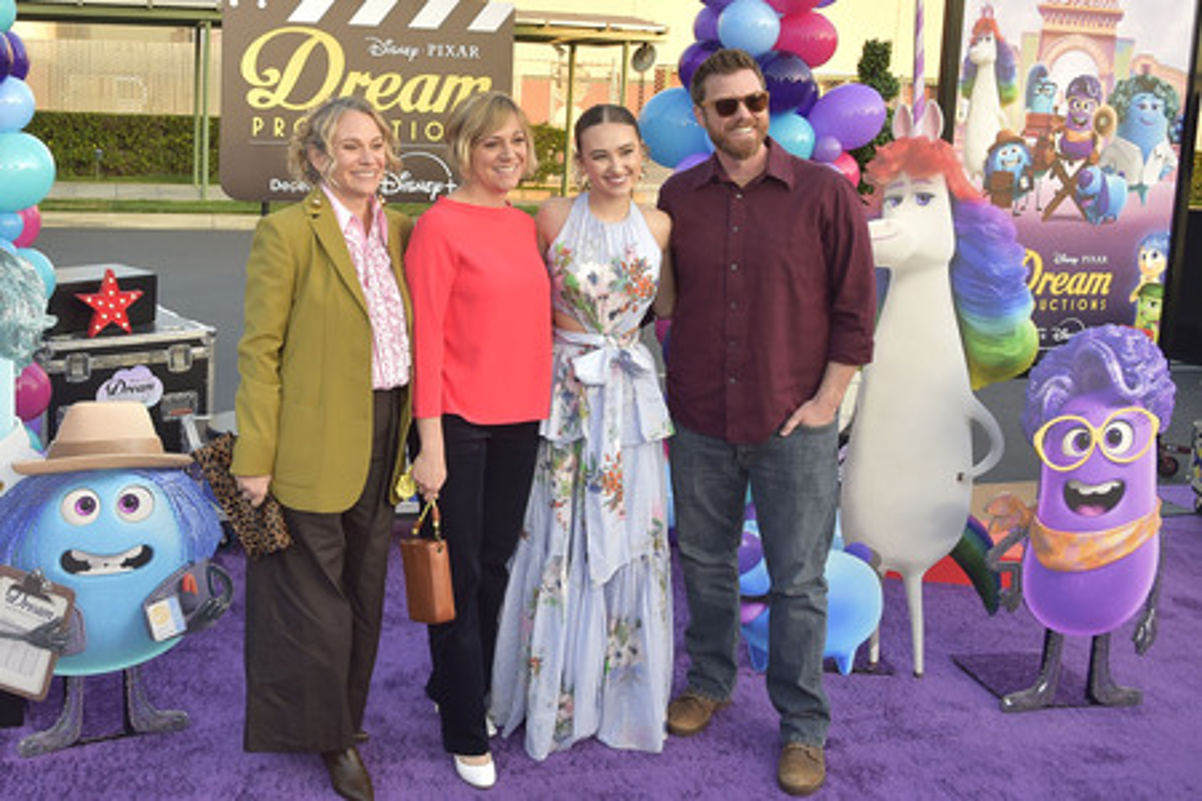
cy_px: 400
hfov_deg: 73.7
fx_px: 801
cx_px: 601
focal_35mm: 24
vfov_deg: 53.1
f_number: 6.3
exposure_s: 1/250
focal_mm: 24
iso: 640
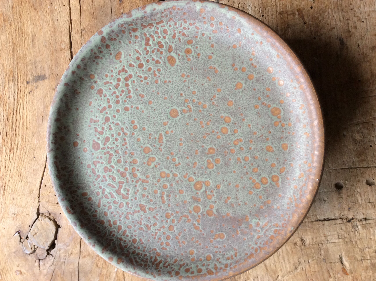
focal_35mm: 32
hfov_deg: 56.9
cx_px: 188
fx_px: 347
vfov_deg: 44.1
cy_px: 140
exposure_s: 1/25
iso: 64
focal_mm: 3.3
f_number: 2.4
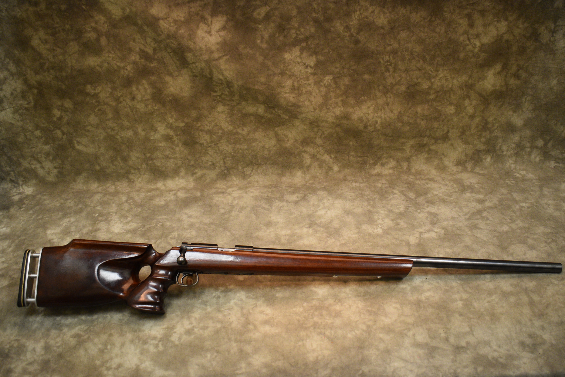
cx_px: 282
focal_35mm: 38
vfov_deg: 35.6
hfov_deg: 51.2
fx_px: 589
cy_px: 188
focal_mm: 25
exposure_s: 1/125
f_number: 4
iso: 1400
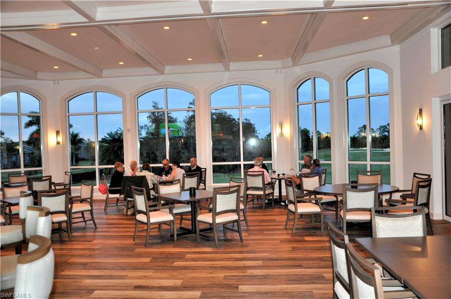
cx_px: 226
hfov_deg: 59.6
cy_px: 150
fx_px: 394
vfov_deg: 41.6
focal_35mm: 32
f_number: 3.8
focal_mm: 21
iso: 800
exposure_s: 1/60
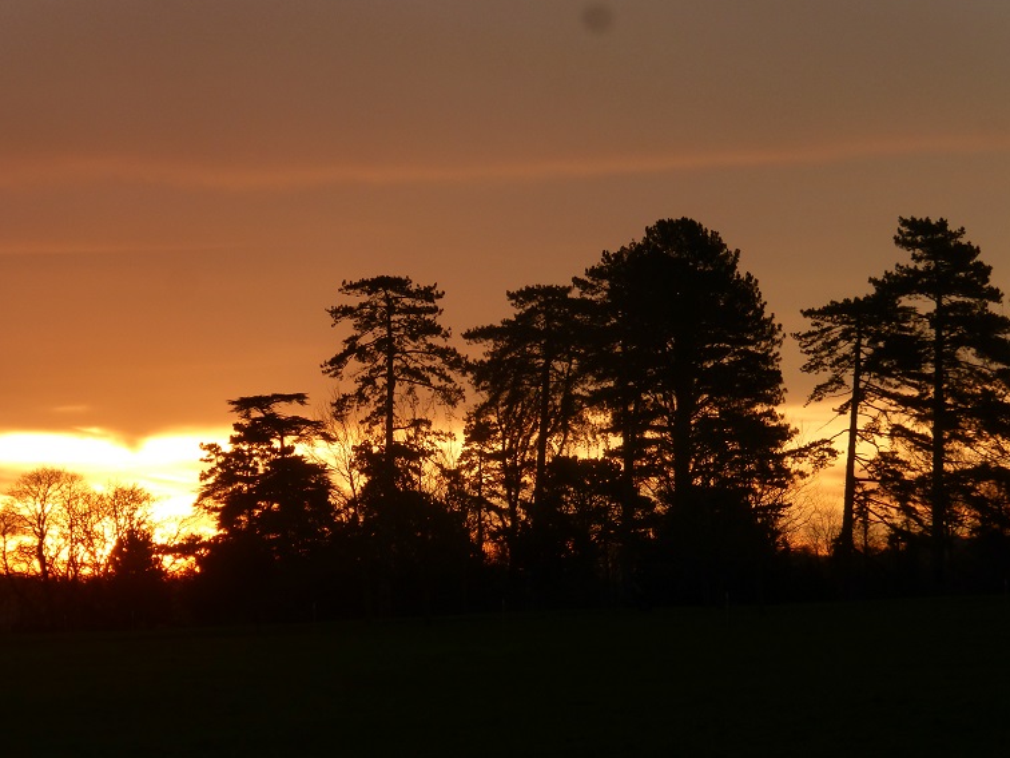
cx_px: 502
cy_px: 381
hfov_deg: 13.6
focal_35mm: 145
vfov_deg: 10.2
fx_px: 4231
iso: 160
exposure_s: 1/200
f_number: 5.4
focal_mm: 24.4
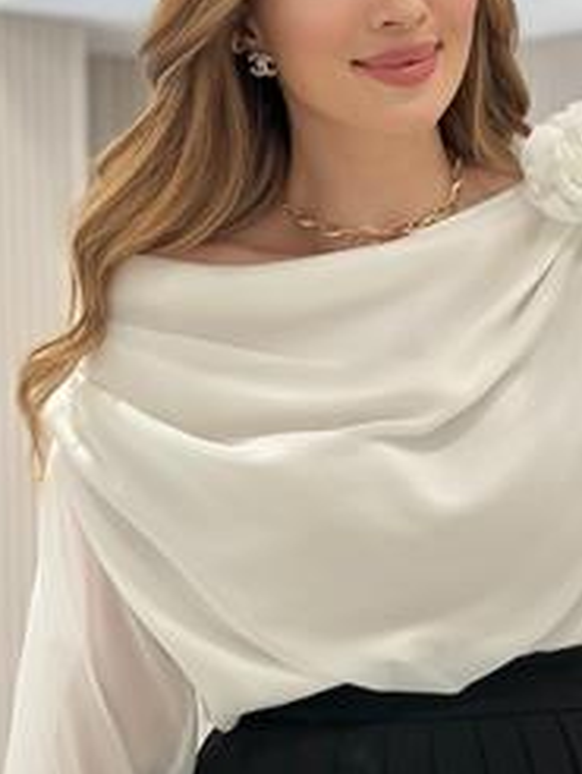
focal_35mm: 104
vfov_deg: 18.8
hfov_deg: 14.2
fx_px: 2327
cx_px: 459
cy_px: 514
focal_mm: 6.86
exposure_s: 1/282
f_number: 1.78
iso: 80
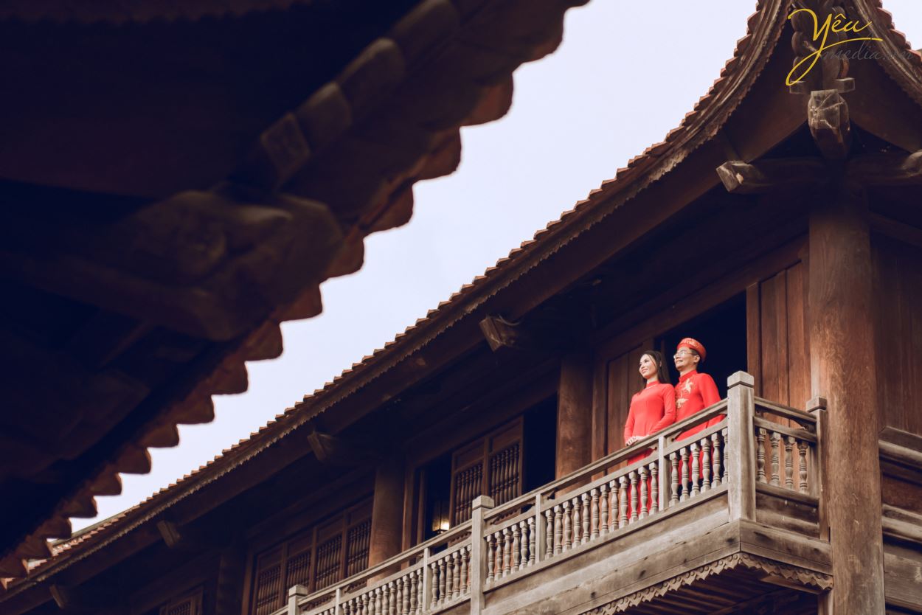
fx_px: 1793
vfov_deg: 19.5
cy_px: 308
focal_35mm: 70
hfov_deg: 28.8
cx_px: 461
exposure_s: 1/400
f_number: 2.8
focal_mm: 70
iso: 160
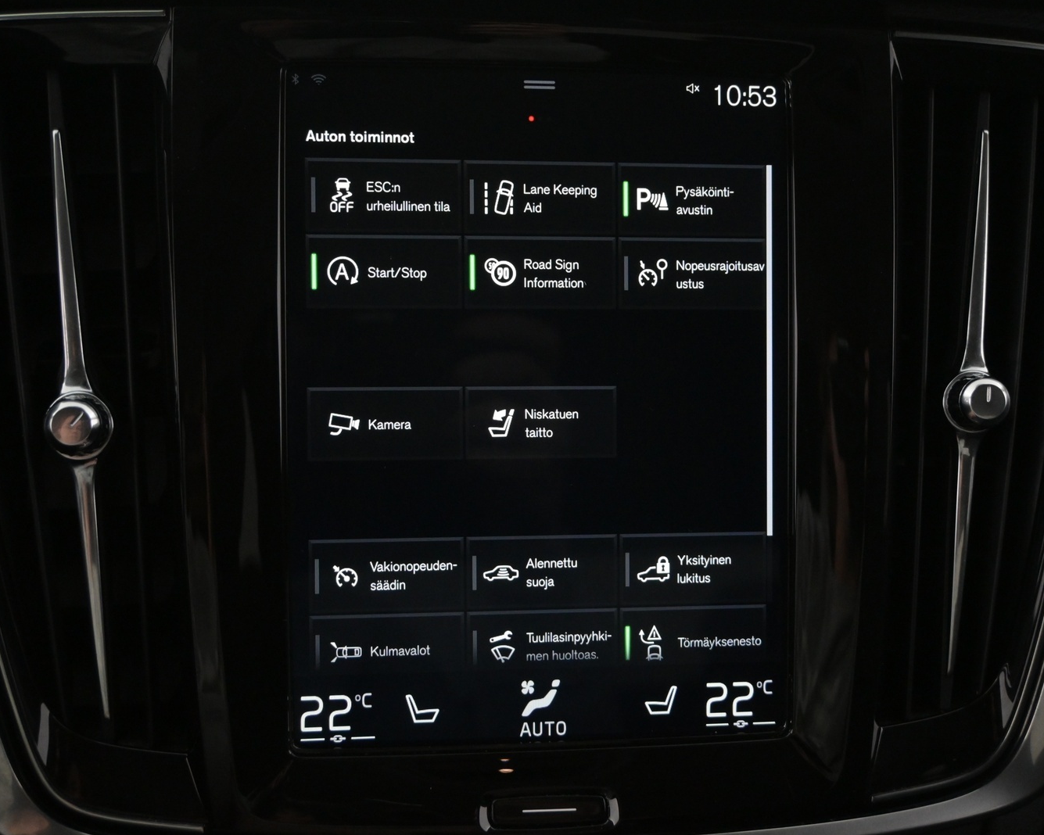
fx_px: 1267
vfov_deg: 36.5
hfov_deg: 44.8
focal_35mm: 41
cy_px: 421
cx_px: 551
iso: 2500
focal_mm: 24
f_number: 4.2
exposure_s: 1/60
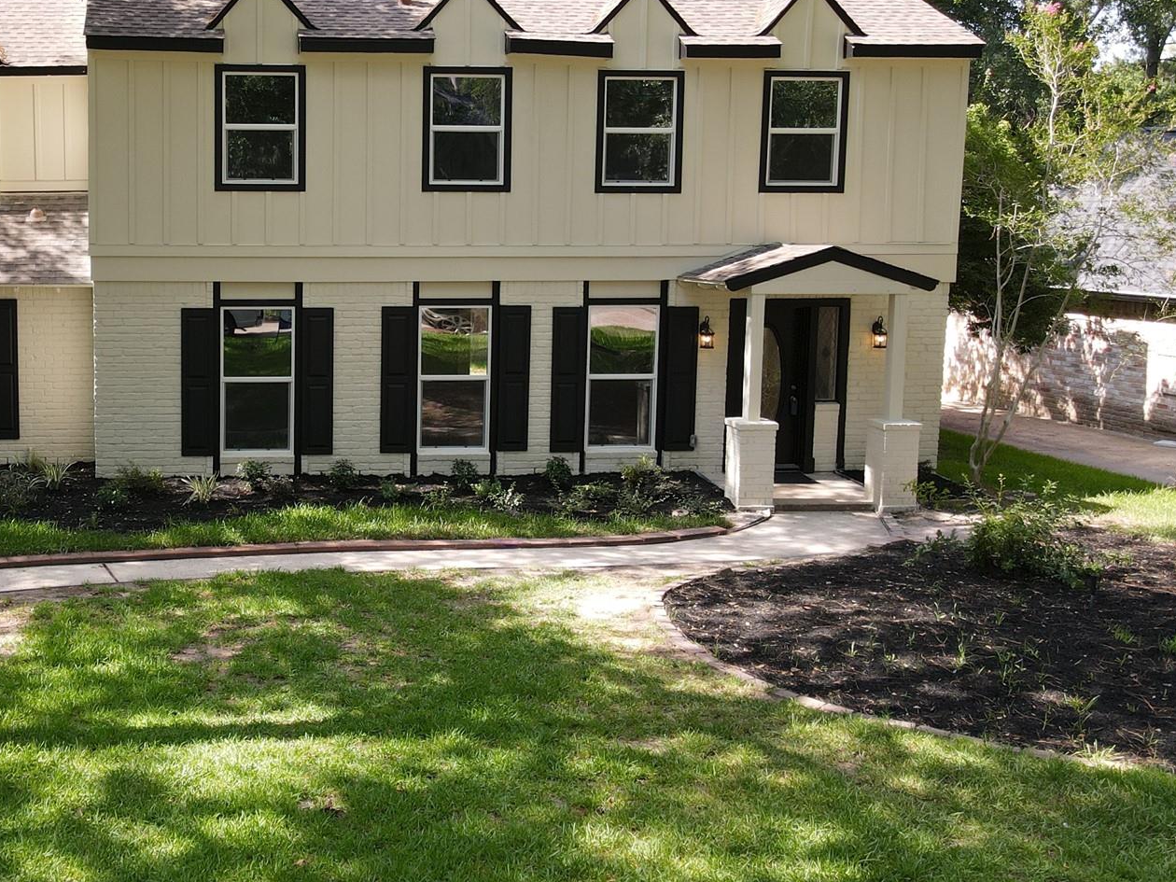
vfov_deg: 36.7
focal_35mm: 39
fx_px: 1325
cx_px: 292
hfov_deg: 46.1
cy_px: 360
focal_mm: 4.5
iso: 100
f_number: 2.8
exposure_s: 1/100
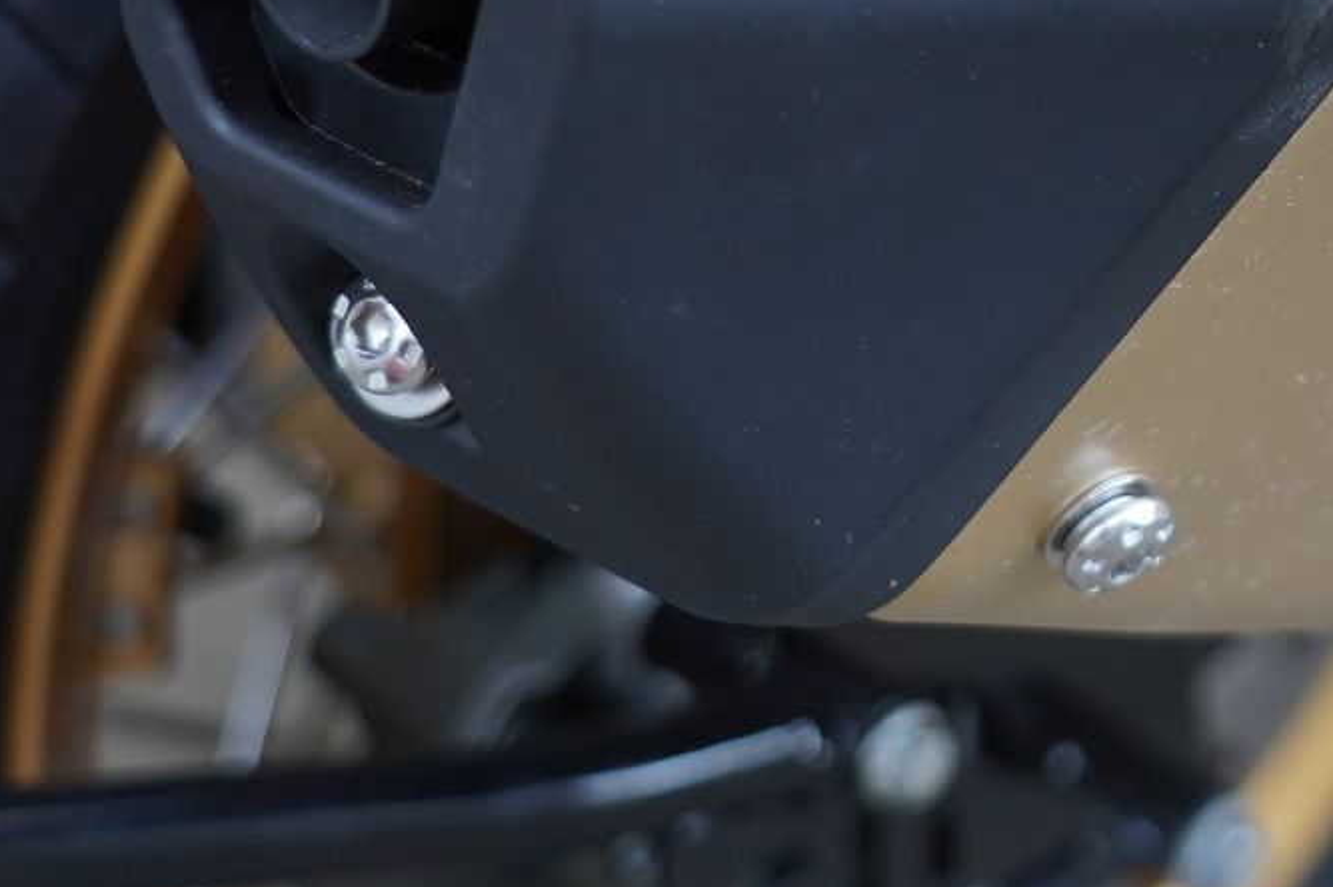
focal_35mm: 147
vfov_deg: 9.2
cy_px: -123
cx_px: 1511
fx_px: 5440
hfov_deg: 13.6
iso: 640
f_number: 4
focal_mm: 49
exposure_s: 1/160
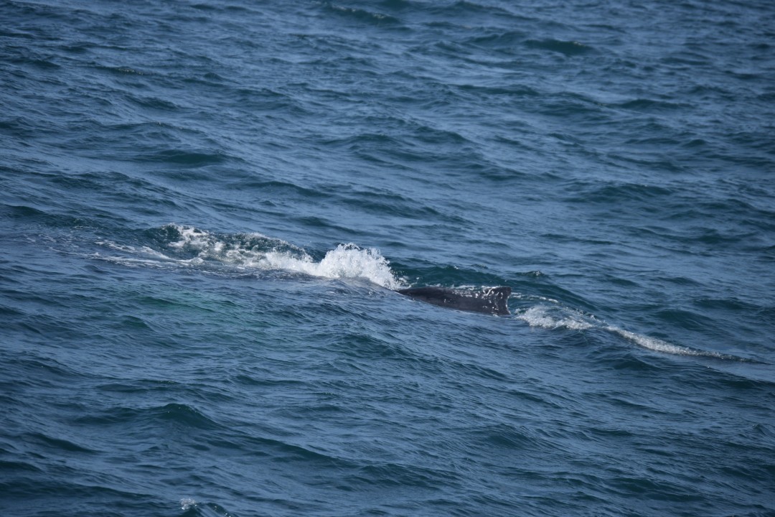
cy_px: 258
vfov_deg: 5.9
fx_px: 5005
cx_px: 388
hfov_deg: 8.9
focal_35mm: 232
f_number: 5.6
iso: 200
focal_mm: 155
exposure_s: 1/1600
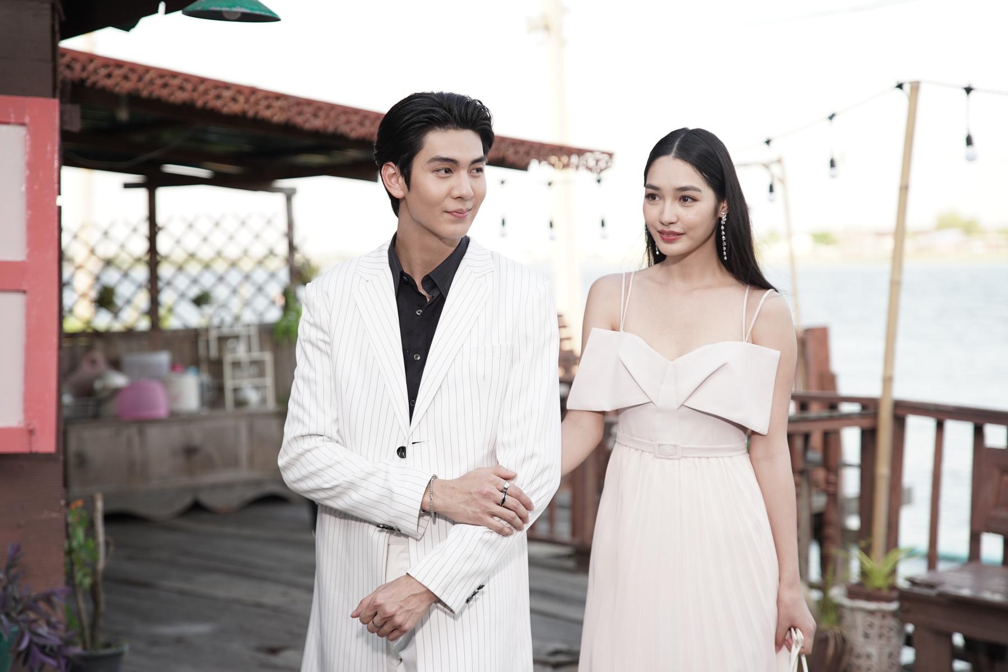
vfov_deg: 19.5
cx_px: 504
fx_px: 1960
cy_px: 336
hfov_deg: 28.8
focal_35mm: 70
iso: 400
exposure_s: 1/800
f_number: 2.8
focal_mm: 70
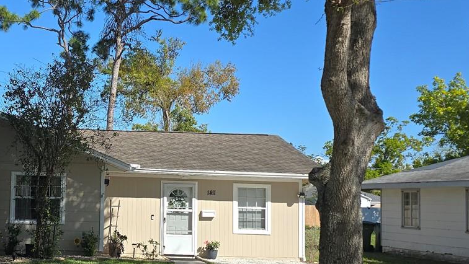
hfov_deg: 37.3
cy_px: 171
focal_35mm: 53
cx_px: 74
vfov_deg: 22.6
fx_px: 659
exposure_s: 1/692
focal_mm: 6.3
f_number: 1.7
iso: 12
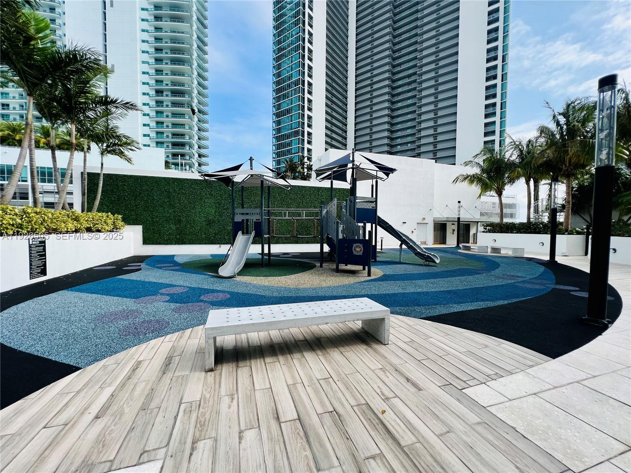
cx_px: 316
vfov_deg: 89.9
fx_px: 237
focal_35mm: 13
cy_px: 236
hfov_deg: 106.2
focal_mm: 1.57
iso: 32
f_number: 1.8
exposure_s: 1/1033
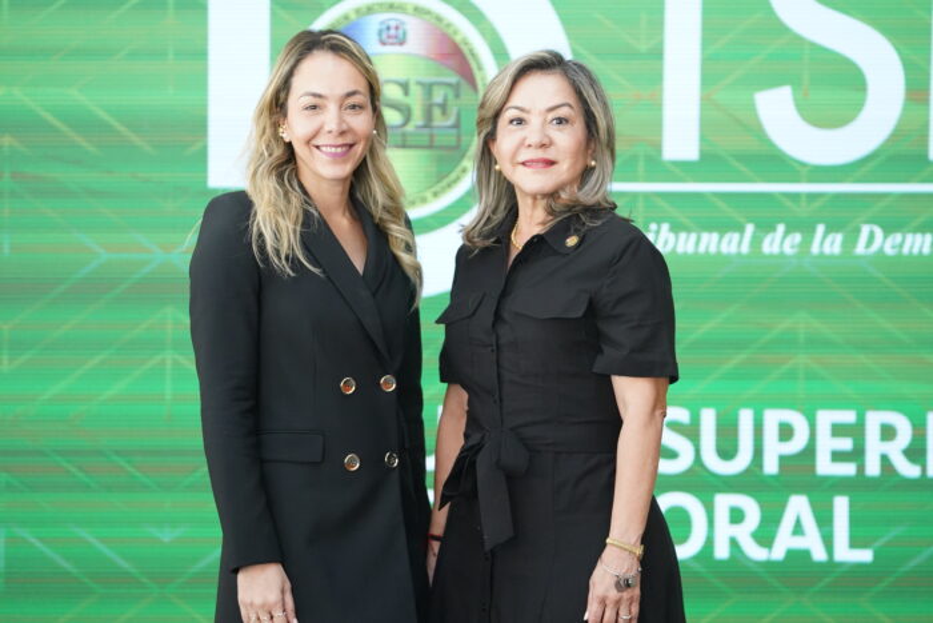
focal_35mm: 165
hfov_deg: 12.4
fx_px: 4277
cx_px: 466
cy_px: 312
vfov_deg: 8.3
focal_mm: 165
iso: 5000
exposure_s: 1/400
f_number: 3.5
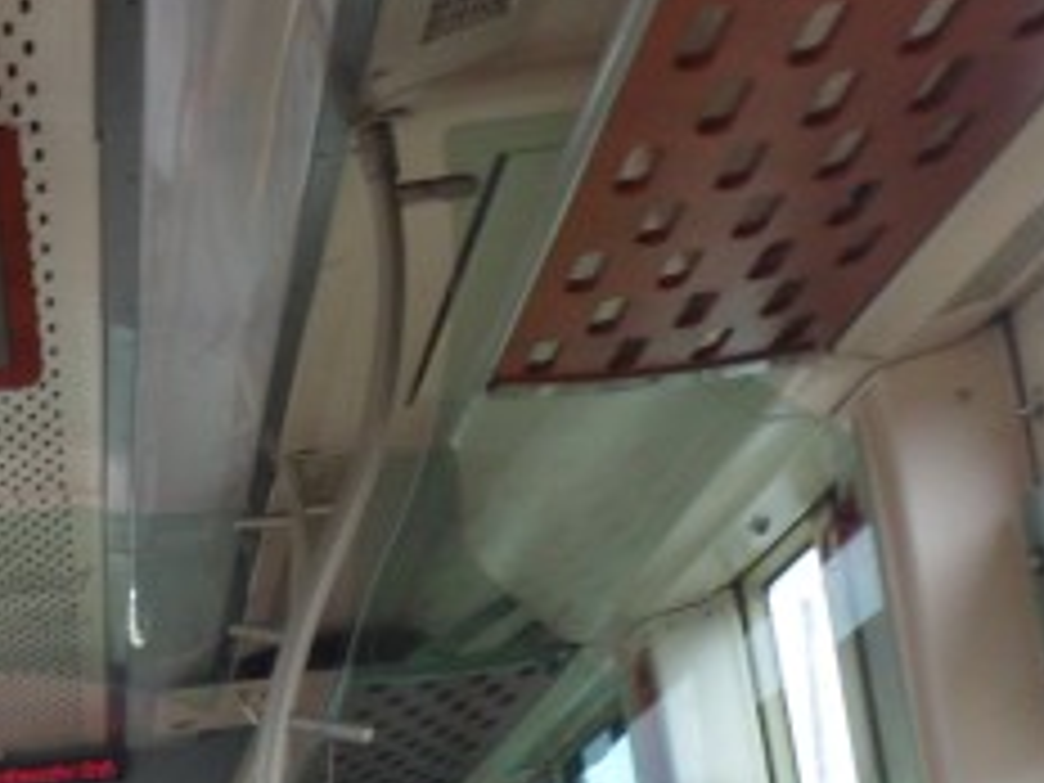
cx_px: -306
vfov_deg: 15.3
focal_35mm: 93
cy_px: 958
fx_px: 2805
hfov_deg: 19.5
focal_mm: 4.9
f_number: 3.3
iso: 120
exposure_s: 1/30
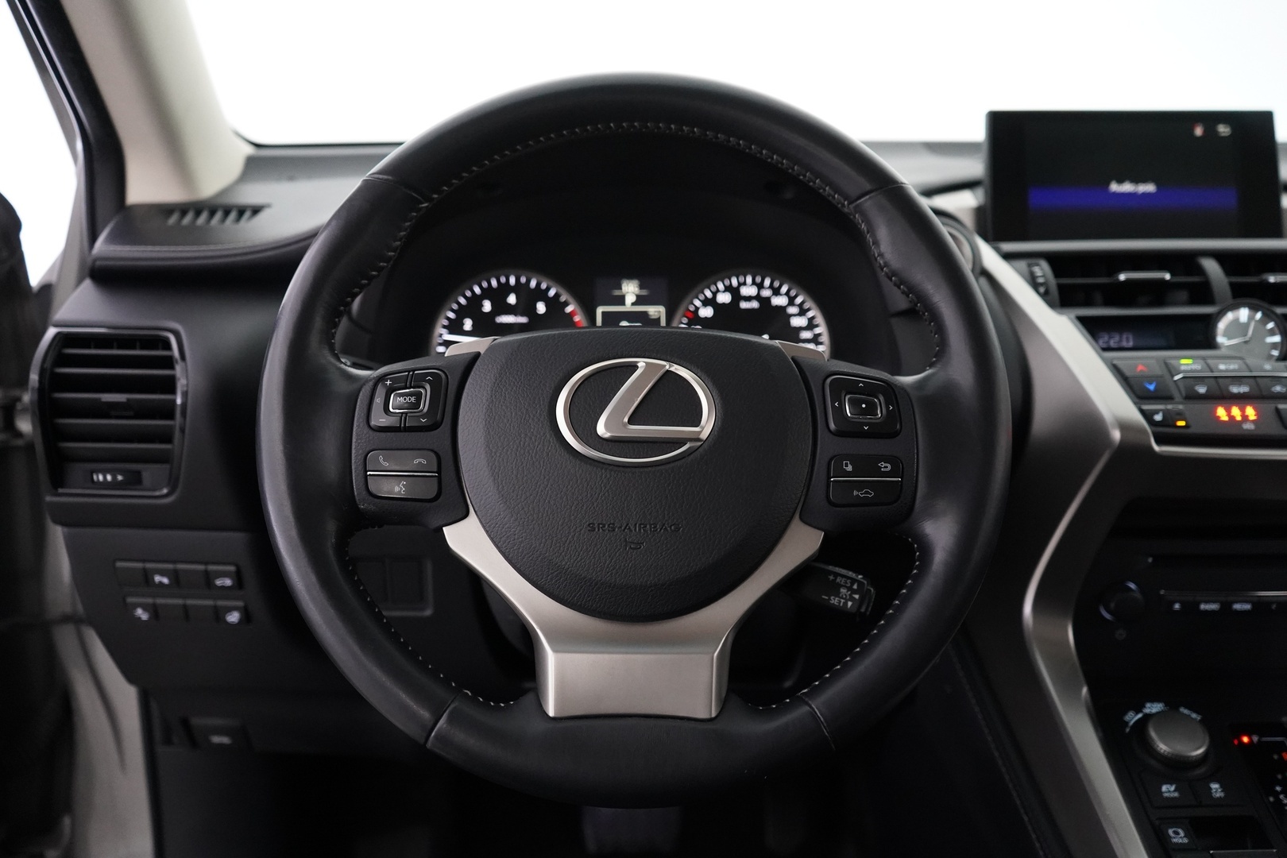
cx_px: 644
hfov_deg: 57.2
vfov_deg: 40.0
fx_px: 1180
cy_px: 429
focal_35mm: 33
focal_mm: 33
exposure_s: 1/60
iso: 6400
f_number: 4
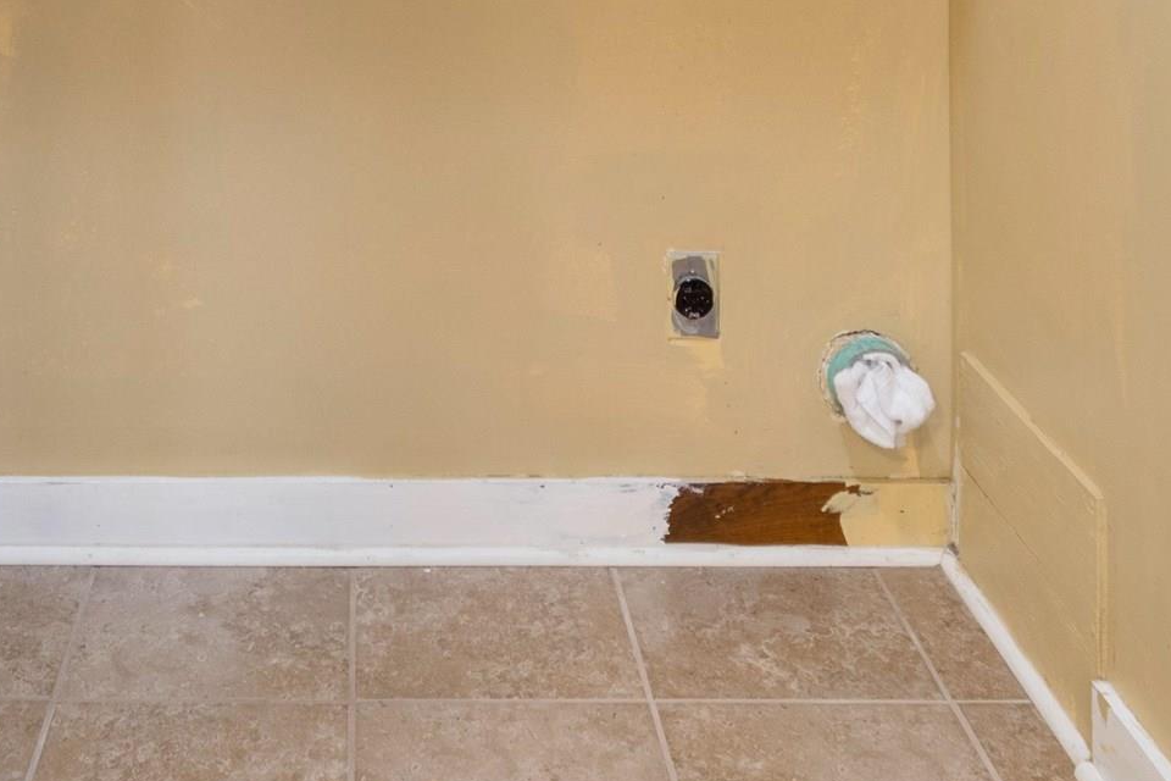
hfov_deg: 40.4
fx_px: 1561
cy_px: -334
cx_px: 354
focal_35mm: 48
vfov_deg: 23.4
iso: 100
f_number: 4.5
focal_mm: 10
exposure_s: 1
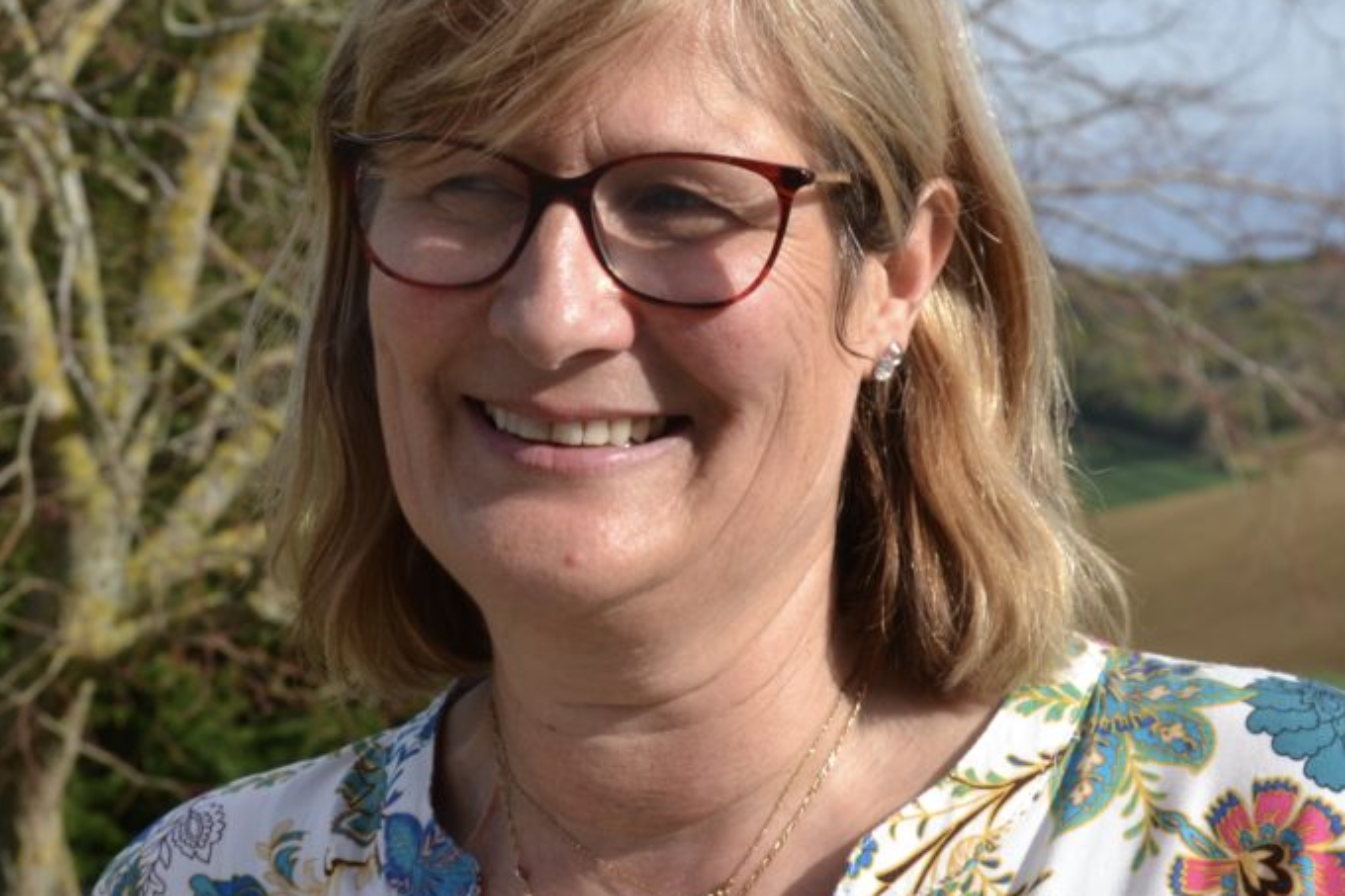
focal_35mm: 87
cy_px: 312
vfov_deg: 15.7
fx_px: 3249
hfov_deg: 23.3
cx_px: 532
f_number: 7.1
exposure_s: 1/200
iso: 100
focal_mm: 34
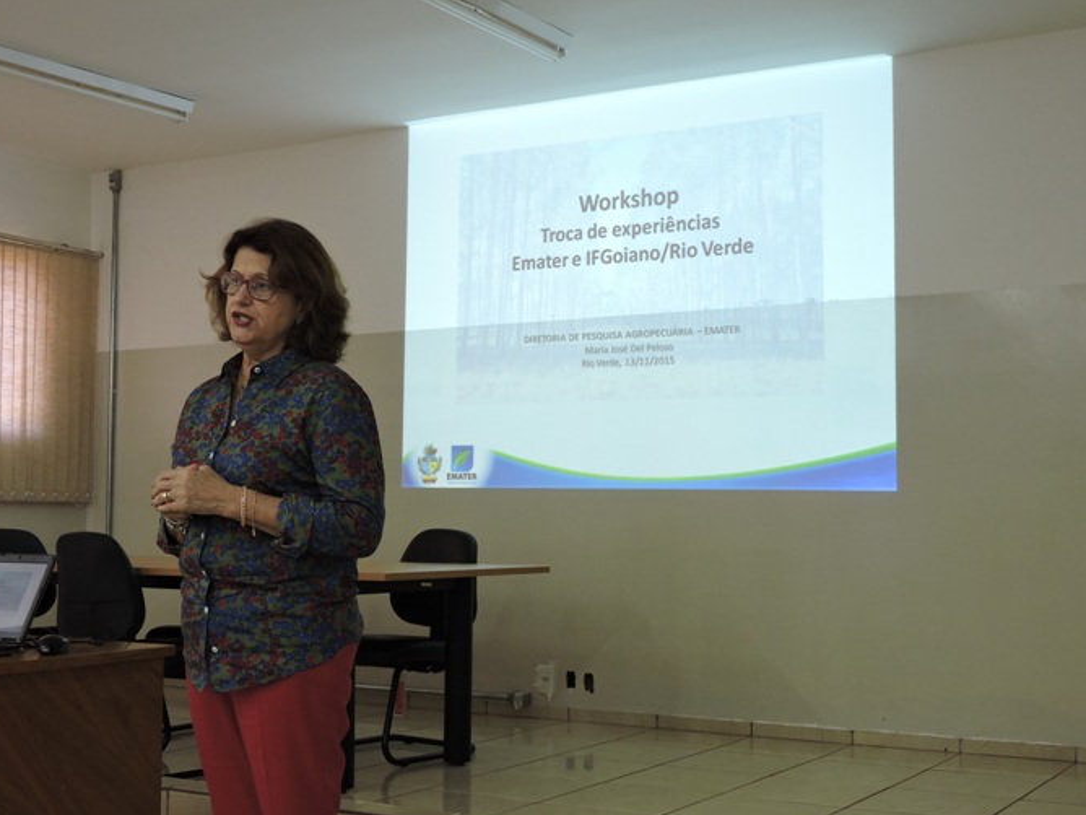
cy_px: 414
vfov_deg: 28.6
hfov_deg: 37.5
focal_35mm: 51
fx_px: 1600
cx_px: 536
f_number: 4
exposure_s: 1/30
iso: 360
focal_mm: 9
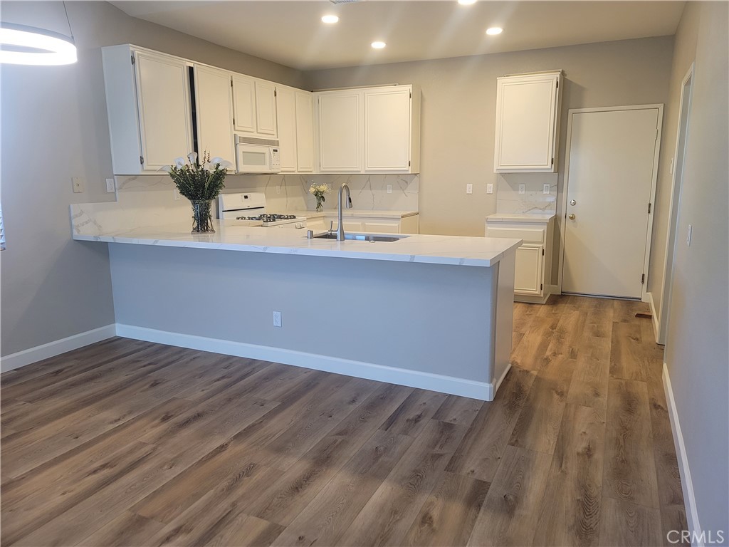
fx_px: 526
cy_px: 274
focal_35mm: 25
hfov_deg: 69.4
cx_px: 364
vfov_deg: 54.9
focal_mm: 7
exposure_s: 1/120
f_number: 1.8
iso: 320
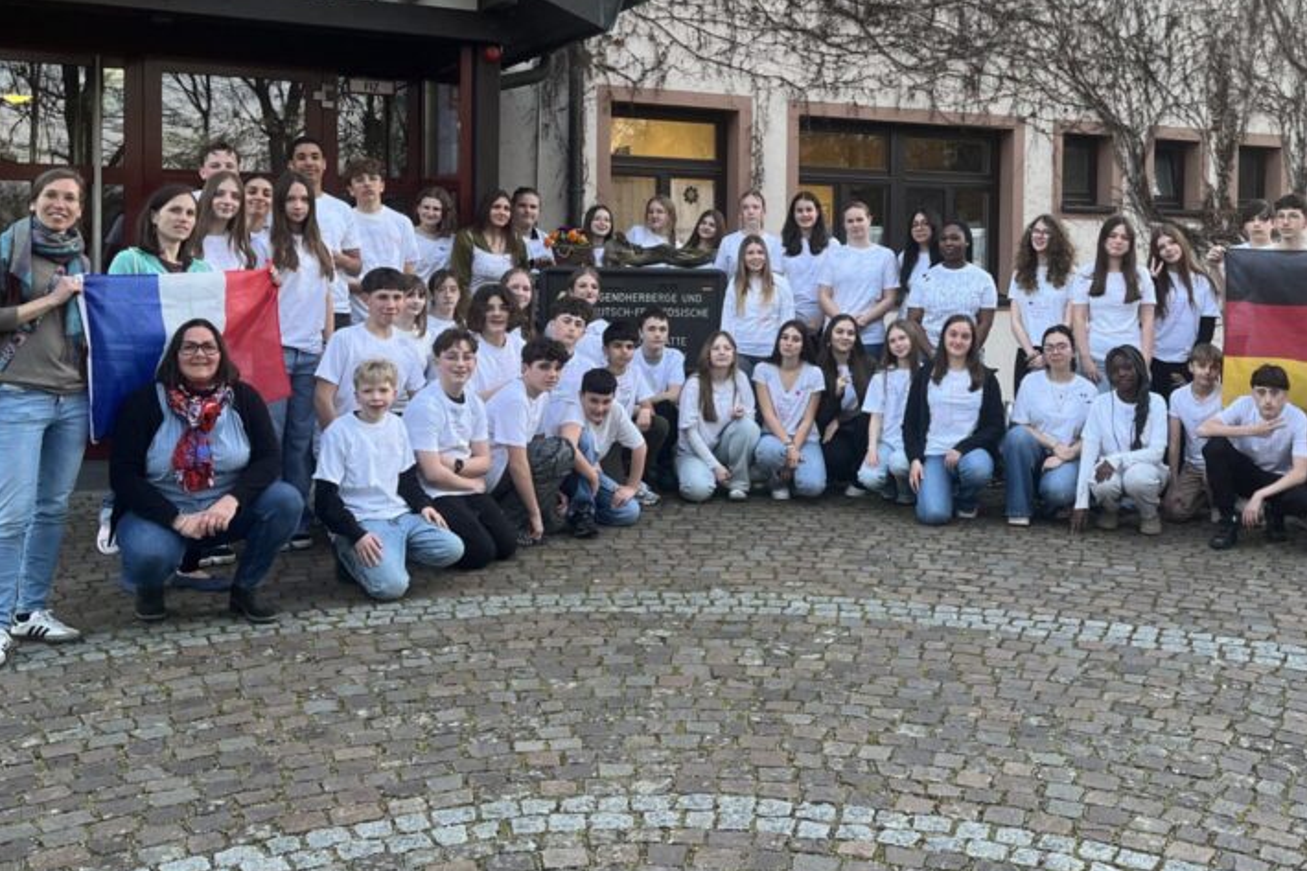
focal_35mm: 39
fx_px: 1415
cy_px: 302
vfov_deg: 33.9
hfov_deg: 49.1
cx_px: 810
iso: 125
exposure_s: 1/121
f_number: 1.6
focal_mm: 5.1
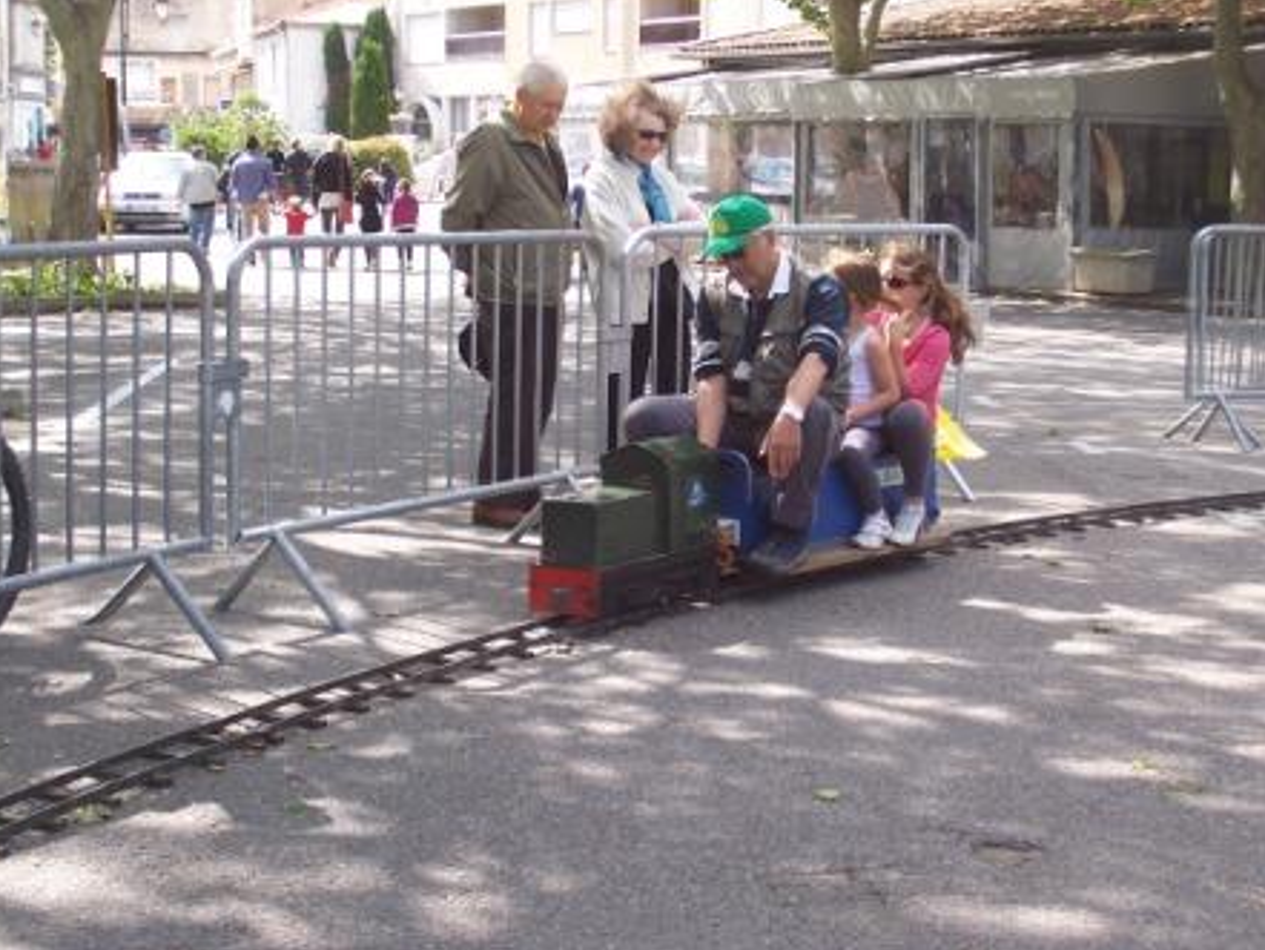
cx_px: 628
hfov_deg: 29.0
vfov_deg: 21.9
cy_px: 474
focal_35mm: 67
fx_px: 2449
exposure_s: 1/180
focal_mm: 10.8
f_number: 4
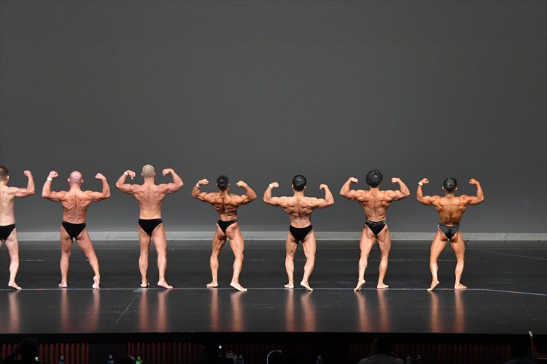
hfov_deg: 15.2
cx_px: 274
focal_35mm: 135
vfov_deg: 10.2
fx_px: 2050
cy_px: 182
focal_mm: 90
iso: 4000
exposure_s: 1/400
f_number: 5.6
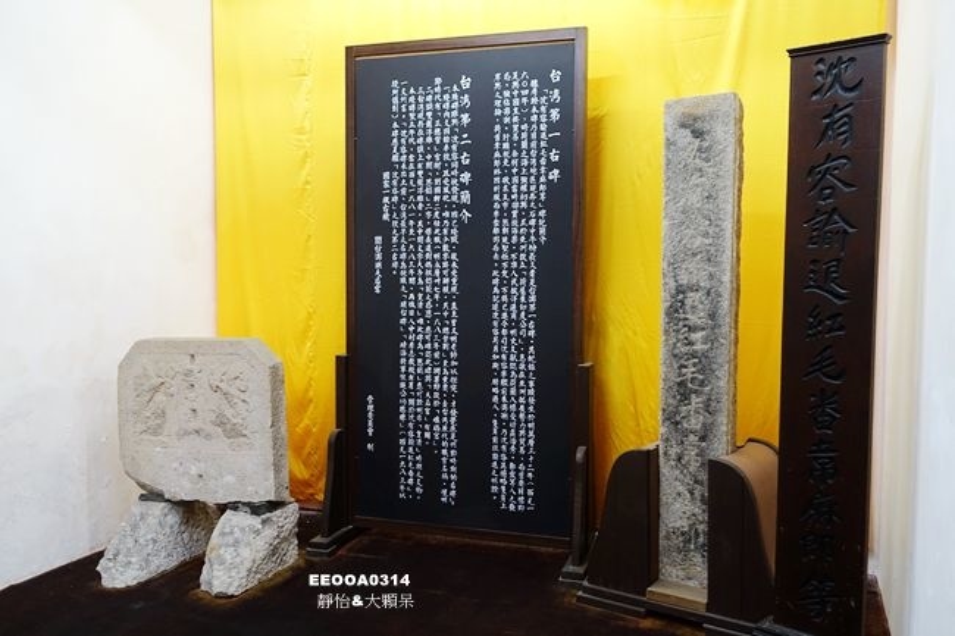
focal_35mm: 33
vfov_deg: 39.9
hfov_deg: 57.2
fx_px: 875
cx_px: 478
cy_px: 318
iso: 800
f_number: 2.8
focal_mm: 12.06
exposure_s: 1/40
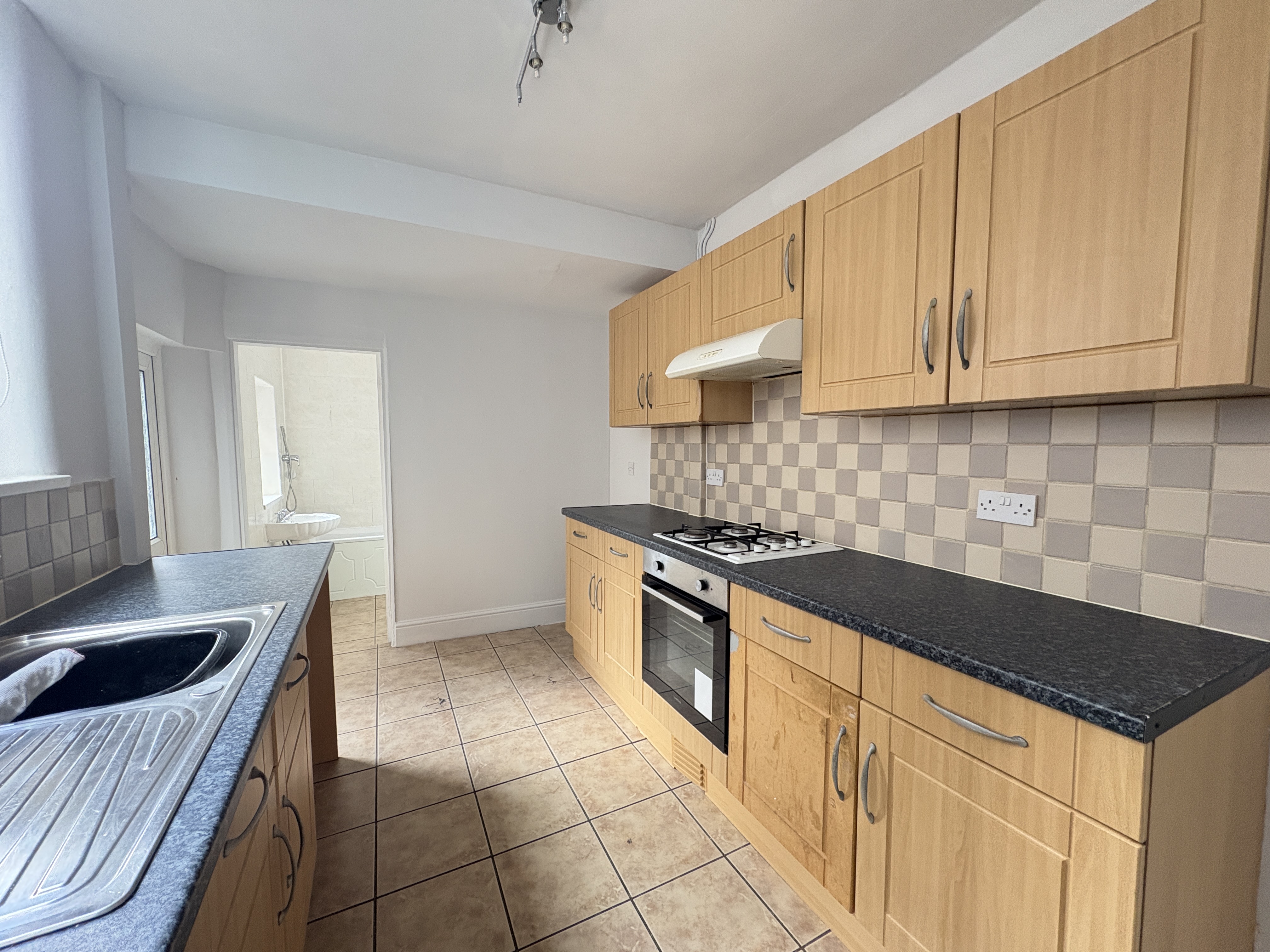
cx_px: 635
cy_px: 476
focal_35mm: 14
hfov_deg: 102.1
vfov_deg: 85.7
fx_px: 514
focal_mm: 2.22
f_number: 2.2
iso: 400
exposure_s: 1/60
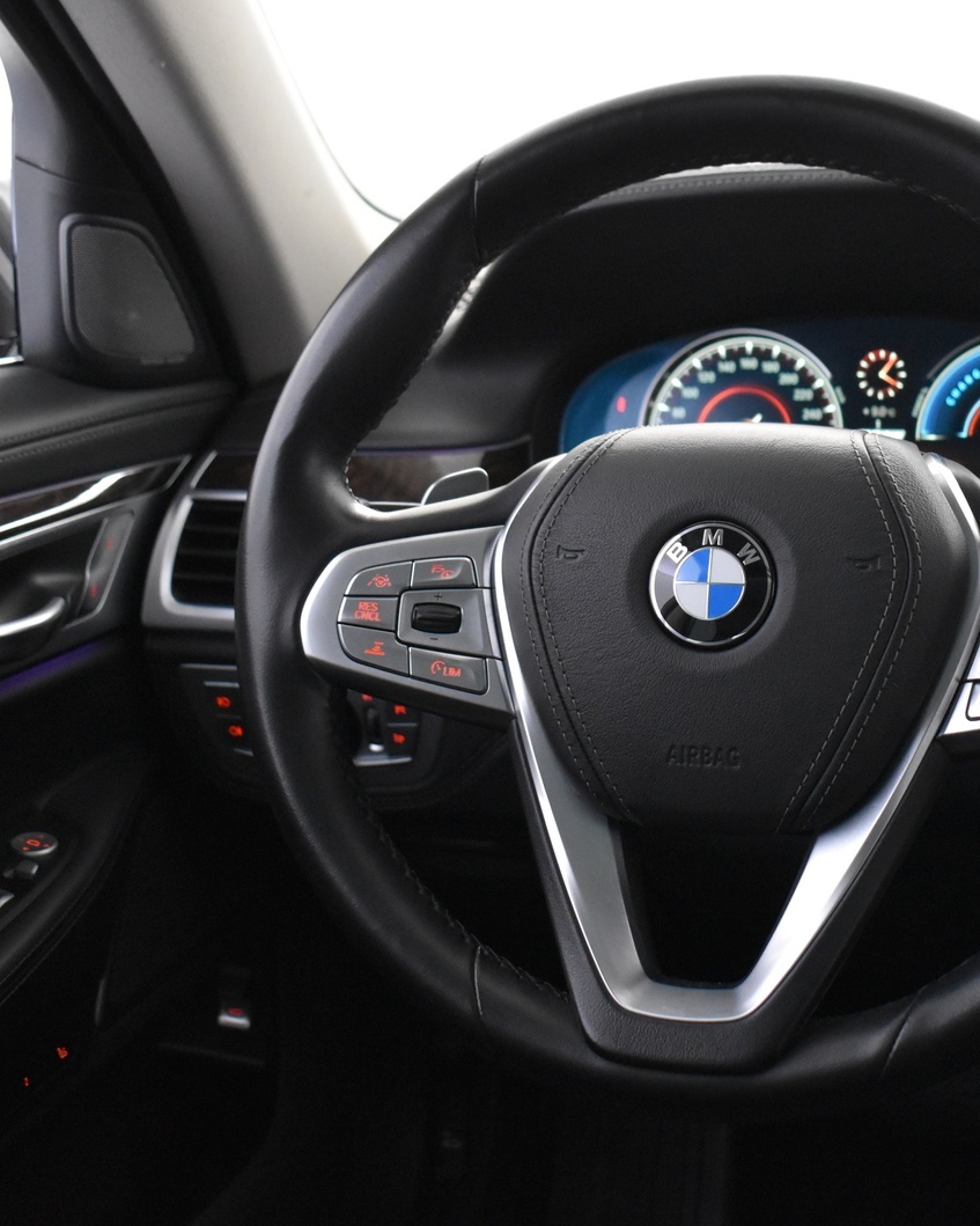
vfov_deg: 33.6
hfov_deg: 26.7
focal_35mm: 56
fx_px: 2031
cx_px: 771
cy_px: 616
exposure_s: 1/30
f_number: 4
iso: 3200
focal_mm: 26
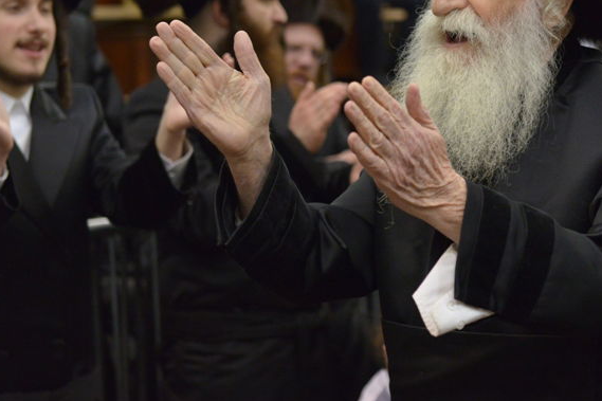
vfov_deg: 10.9
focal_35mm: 126
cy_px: 115
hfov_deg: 16.2
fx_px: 2106
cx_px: 446
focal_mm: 70
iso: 3200
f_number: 3.5
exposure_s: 1/320
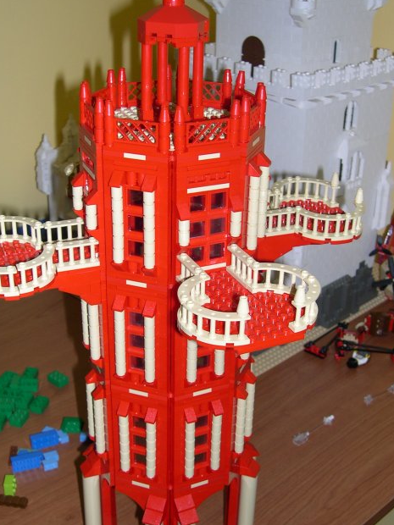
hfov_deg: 29.7
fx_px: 744
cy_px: 279
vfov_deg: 38.9
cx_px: 191
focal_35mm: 49
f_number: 2.8
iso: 100
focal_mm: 8
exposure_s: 1/60
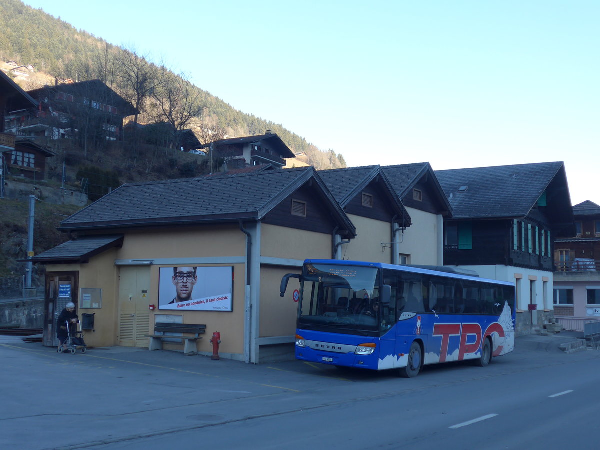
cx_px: 300
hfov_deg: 42.9
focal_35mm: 44
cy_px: 225
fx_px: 763
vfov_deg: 32.9
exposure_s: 1/250
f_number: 2.8
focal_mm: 9
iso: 80
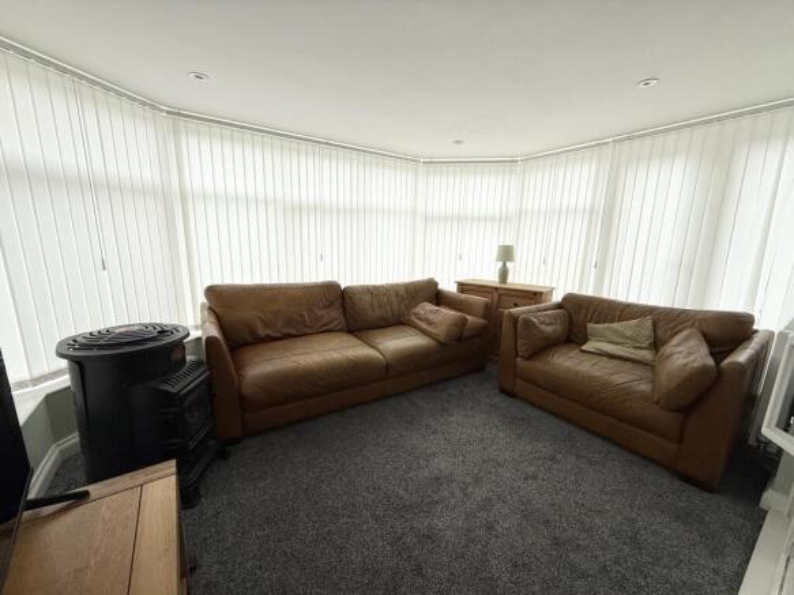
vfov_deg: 85.7
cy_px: 298
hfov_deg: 102.1
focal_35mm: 14
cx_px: 397
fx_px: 321
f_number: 2.2
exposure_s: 1/99
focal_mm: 2.22
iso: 100
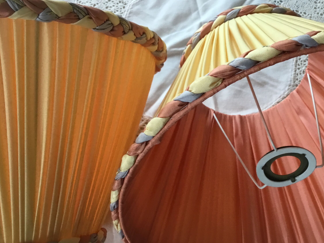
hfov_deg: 41.8
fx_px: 421
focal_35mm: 45
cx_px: 202
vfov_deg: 32.2
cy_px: 128
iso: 50
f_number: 2.4
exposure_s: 1/33
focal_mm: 3.3
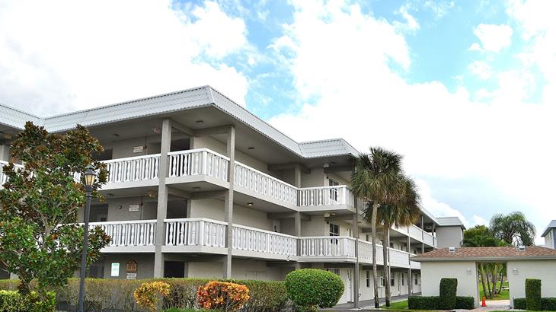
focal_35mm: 31
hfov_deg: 62.6
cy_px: 166
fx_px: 457
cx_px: 267
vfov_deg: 37.7
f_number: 9
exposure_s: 1/200
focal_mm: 18
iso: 100
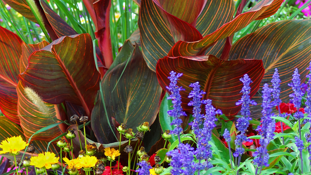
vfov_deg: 7.3
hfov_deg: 13.0
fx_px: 1369
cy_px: 7
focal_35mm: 166
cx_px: 156
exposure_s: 1/50
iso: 200
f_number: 5.6
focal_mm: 70
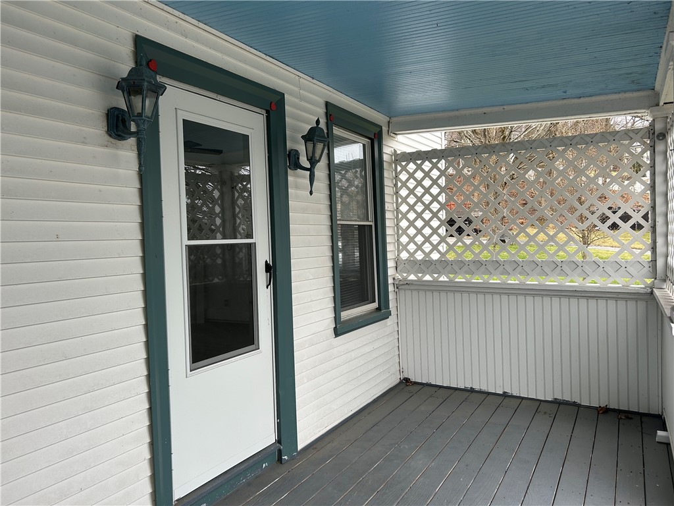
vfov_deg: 53.1
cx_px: 337
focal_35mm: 26
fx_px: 506
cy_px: 253
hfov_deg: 67.3
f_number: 1.5
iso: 50
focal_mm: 5.7
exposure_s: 1/431
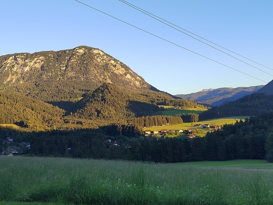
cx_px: 137
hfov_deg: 40.4
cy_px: 97
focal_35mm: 47
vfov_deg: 30.9
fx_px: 371
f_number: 1.9
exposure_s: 1/681
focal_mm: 5.52
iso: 466
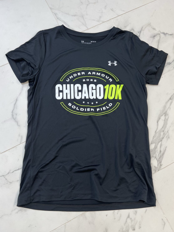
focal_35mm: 27
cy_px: 120
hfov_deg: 51.3
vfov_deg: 65.3
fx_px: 181
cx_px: 85
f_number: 1.5
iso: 100
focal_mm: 5.7
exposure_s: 1/120
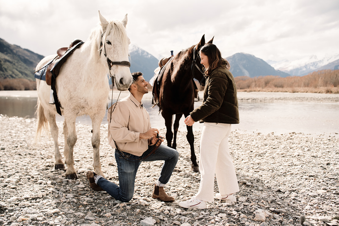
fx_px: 330
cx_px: 170
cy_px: 113
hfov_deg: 54.4
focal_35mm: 35
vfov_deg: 37.9
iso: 125
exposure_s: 1/2500
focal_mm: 35
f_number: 2.8
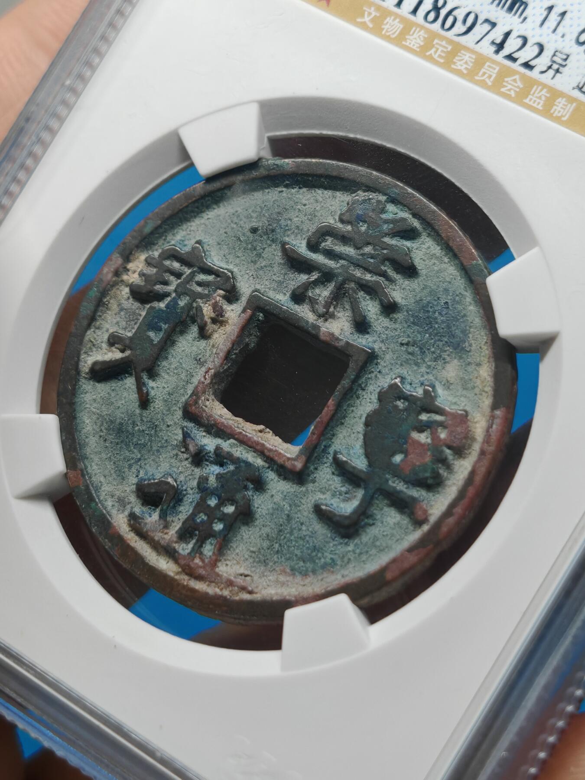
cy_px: 390
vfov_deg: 20.7
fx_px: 2141
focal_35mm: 95
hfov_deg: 15.6
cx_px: 292
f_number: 1.6
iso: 50
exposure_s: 1/160
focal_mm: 7.62
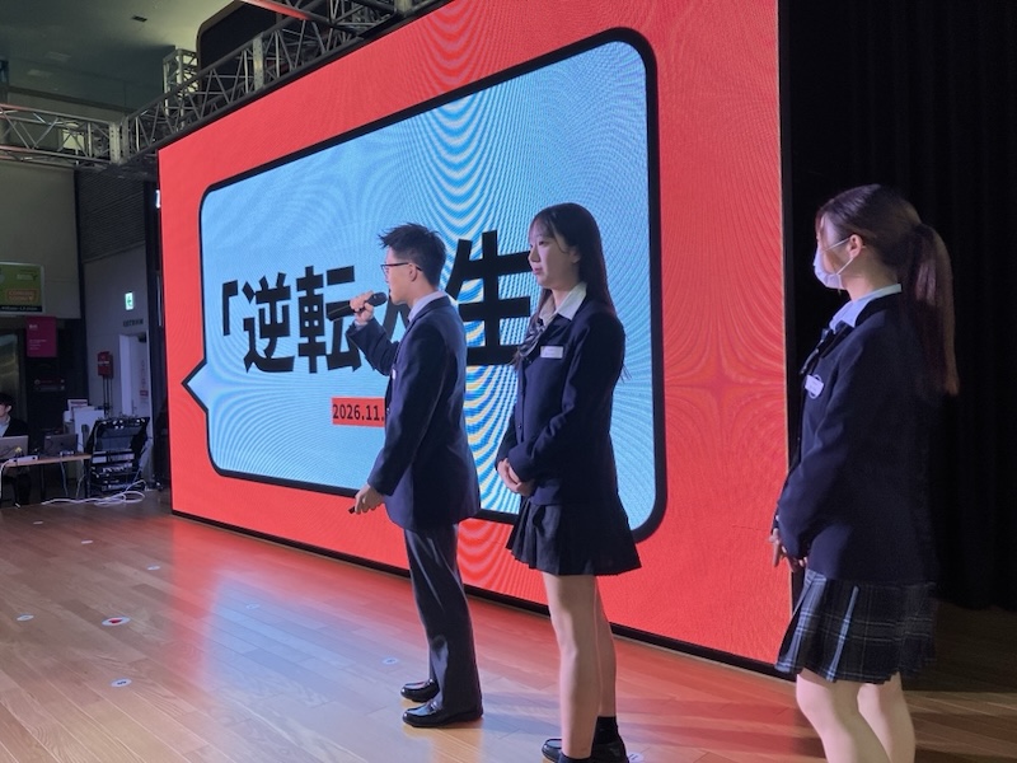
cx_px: 508
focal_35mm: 28
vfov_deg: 49.7
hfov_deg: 63.4
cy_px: 382
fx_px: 823
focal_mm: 3.99
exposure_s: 1/120
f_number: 1.8
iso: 50
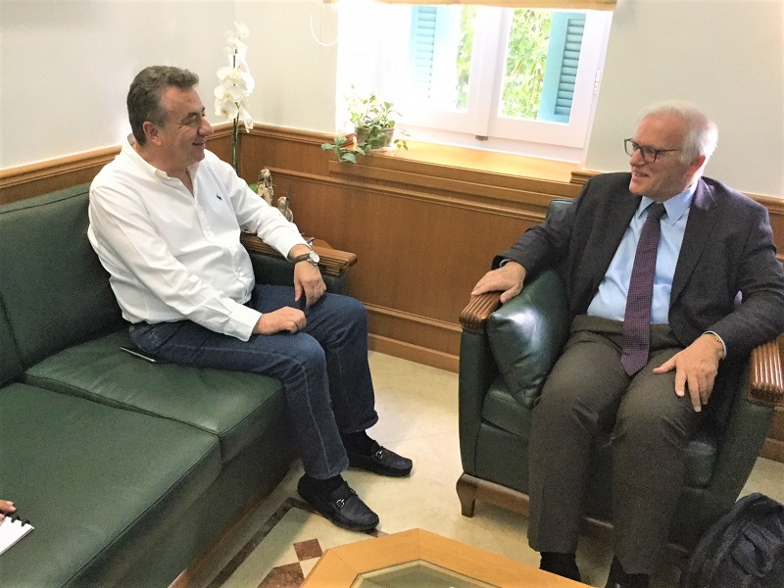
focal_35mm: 31
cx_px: 392
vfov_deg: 45.4
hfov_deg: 58.4
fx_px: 702
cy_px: 294
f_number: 2.4
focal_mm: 3.3
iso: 200
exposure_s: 1/25
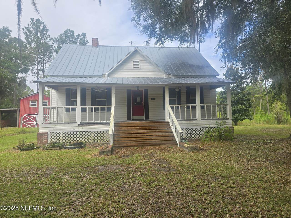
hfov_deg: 73.9
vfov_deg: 58.9
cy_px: 109
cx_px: 146
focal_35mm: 23
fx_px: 193
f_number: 1.7
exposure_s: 1/416
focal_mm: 6.3
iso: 12
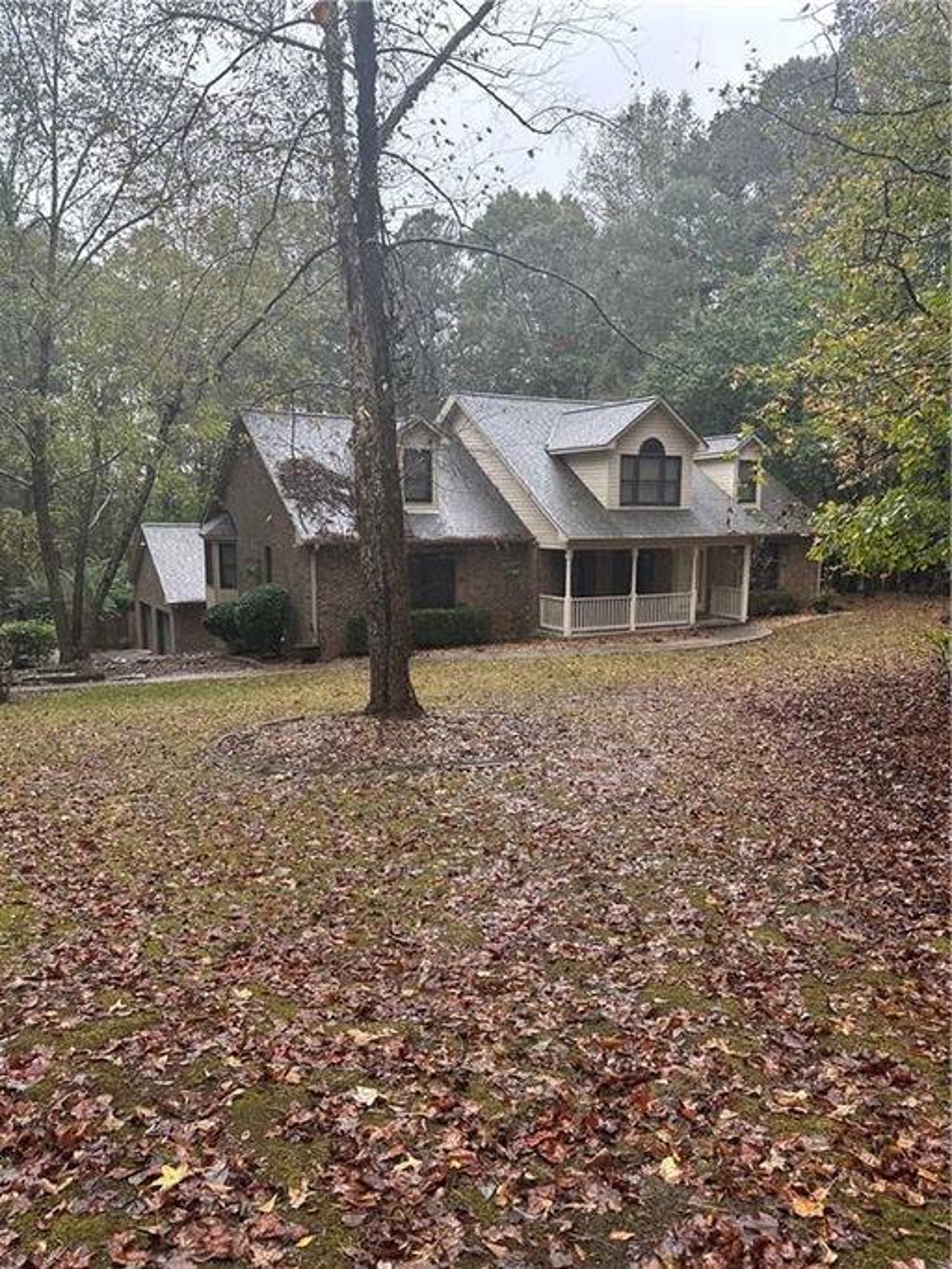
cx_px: 476
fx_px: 880
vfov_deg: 71.6
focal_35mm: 24
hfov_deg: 56.8
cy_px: 634
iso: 160
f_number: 1.78
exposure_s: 1/121
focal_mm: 6.86
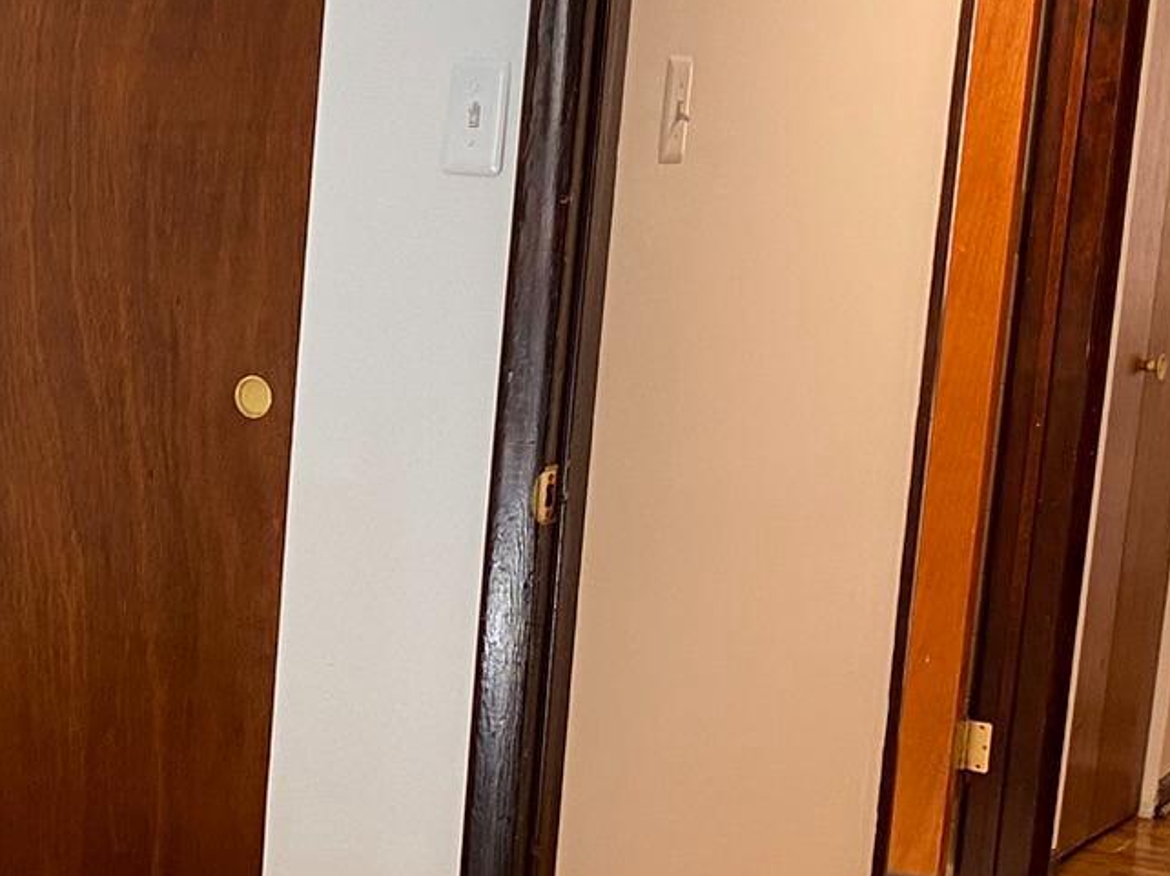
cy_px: 630
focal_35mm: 83
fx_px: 2804
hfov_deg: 22.4
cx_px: -89
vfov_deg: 17.7
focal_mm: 4.25
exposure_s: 1/60
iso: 125
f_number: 1.8
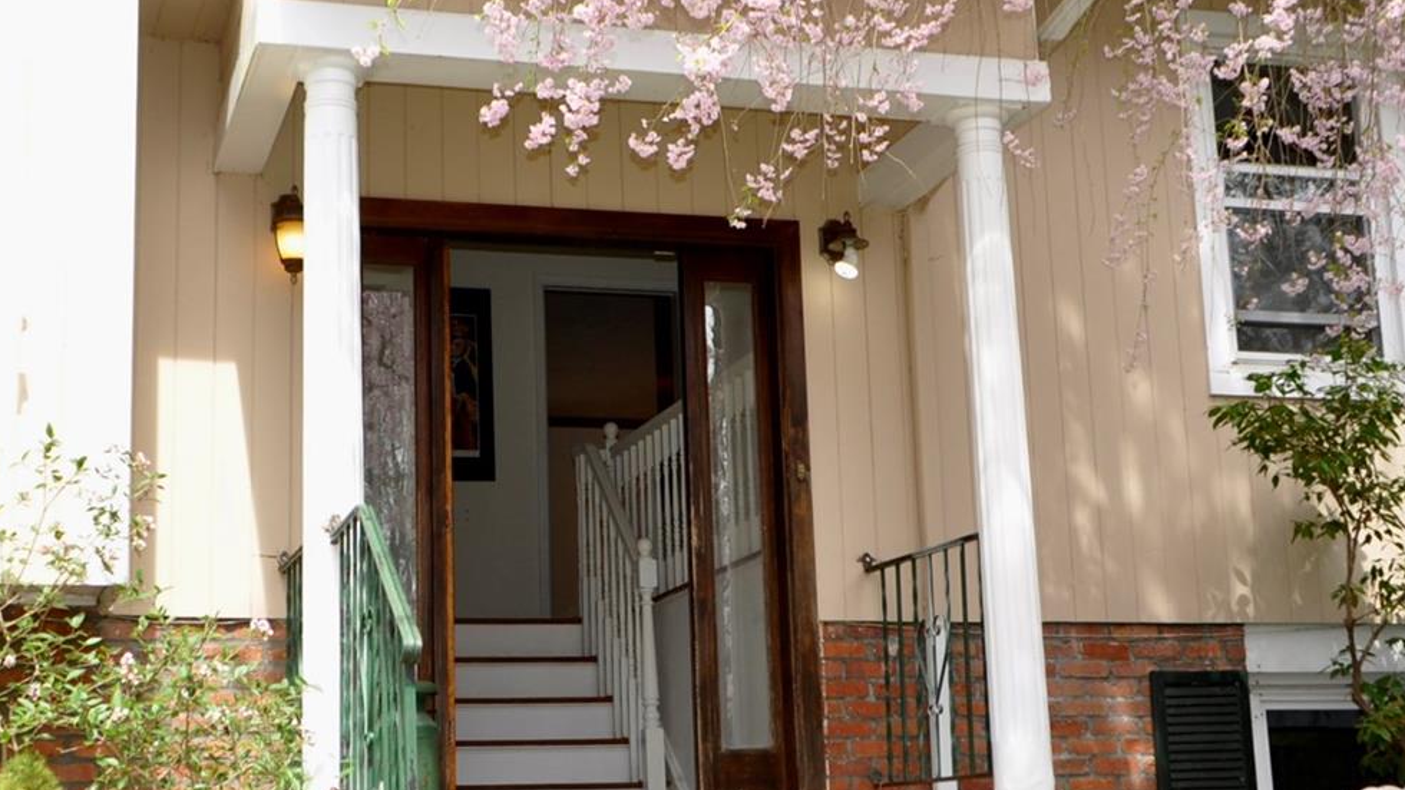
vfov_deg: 20.4
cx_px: 606
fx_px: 2198
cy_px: 351
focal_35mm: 59
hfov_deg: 35.4
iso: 200
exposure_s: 1/200
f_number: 10
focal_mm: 18
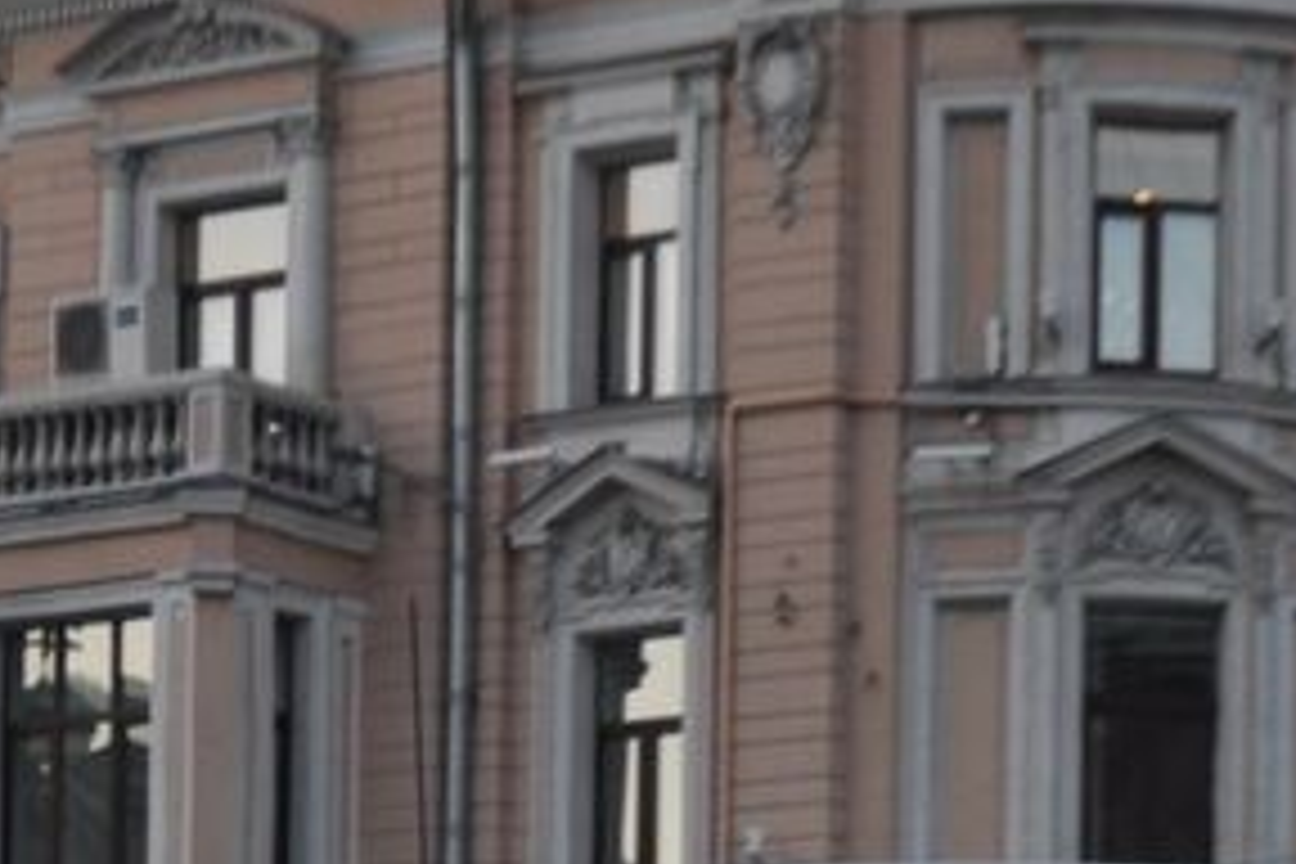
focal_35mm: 206
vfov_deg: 6.4
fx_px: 7423
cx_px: 1602
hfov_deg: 9.8
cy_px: 1886
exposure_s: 1/100
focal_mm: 31
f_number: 2.8
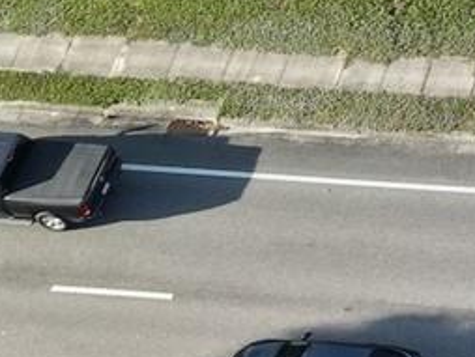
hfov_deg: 11.4
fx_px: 2074
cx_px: 1034
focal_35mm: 151
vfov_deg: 9.6
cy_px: -155
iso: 120
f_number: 1.8
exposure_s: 1/400
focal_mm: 8.67
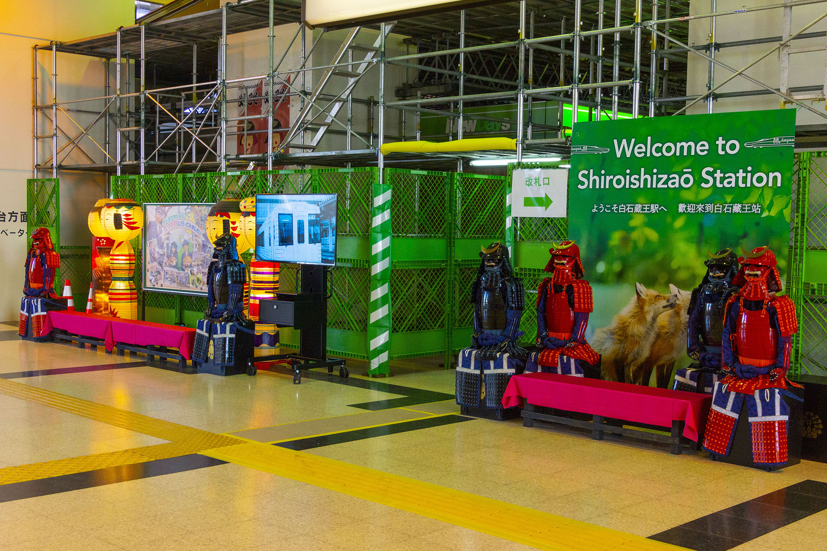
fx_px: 965
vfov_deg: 31.9
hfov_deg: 46.4
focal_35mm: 42
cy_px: 276
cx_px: 414
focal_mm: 28
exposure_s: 1/60
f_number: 8
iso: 1250
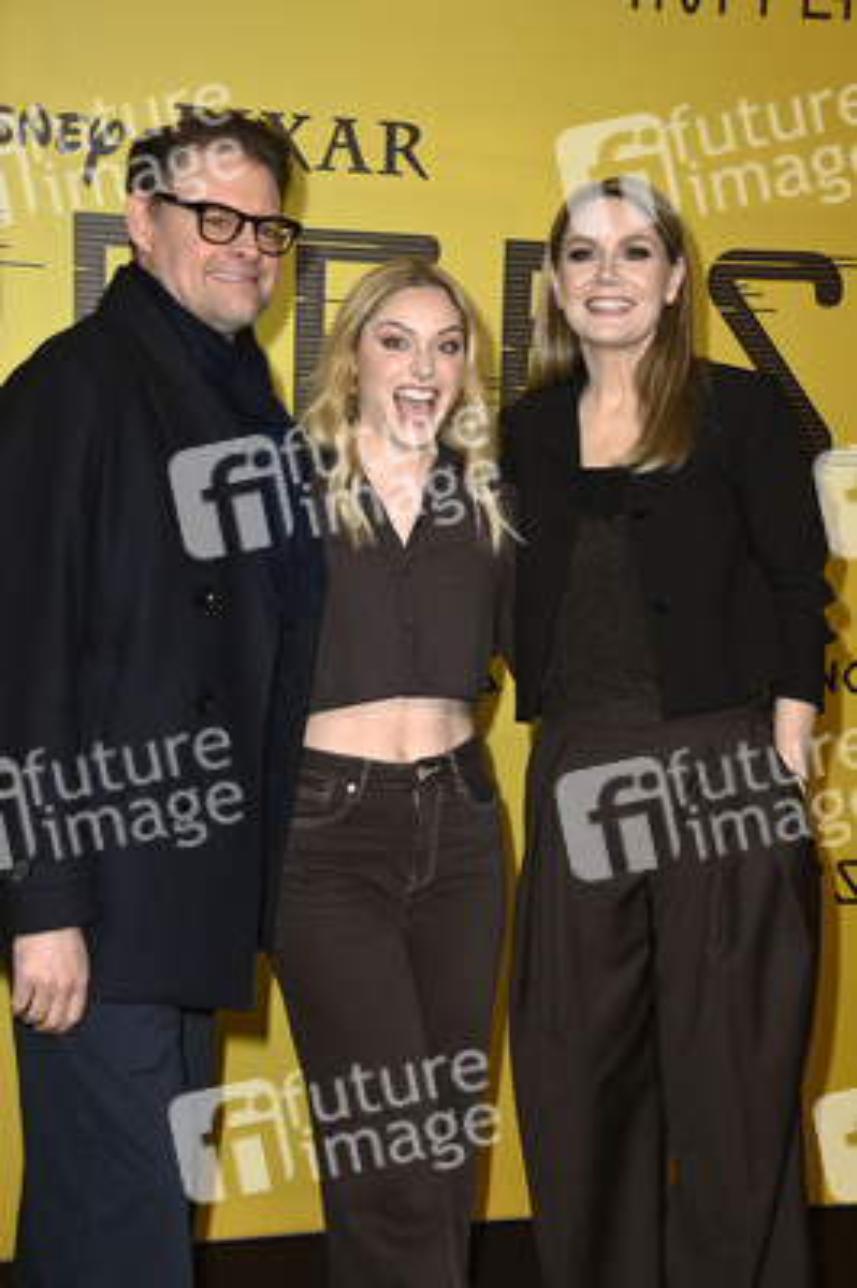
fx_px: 2325
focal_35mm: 65
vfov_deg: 31.0
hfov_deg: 20.9
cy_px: 644
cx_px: 428
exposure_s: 1/250
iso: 800
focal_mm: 65
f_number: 5.6
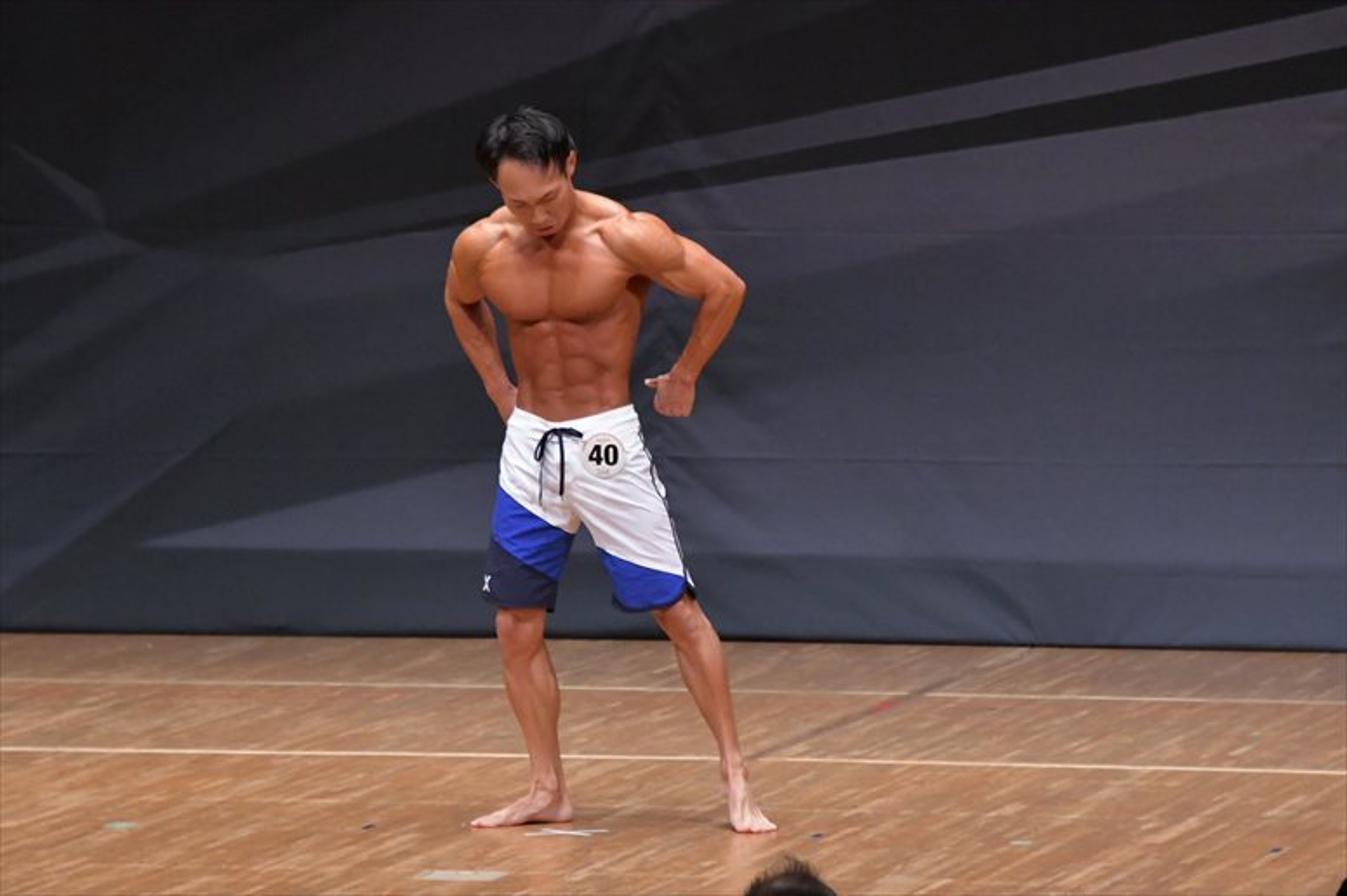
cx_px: 674
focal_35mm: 300
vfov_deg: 4.6
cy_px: 448
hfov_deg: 6.9
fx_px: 11220
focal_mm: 200
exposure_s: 1/400
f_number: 5.6
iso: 6400
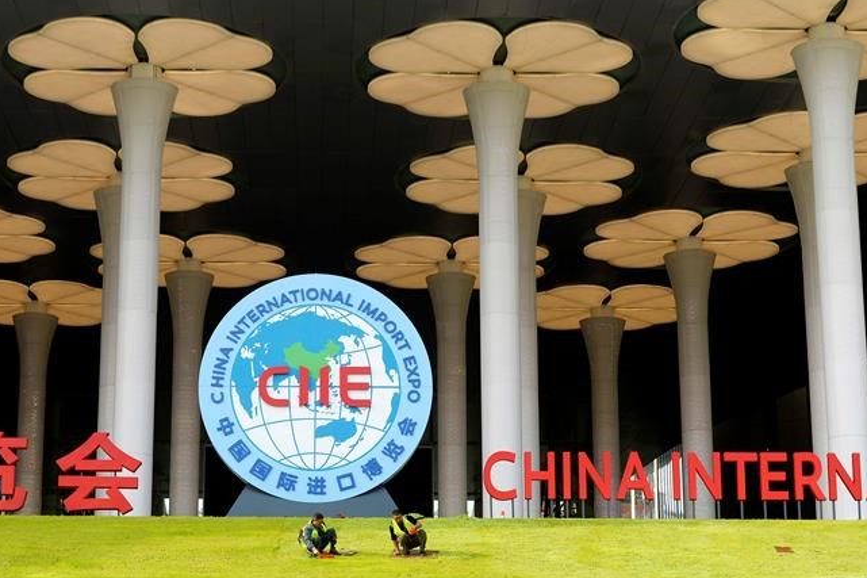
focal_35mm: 71
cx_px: 433
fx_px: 1709
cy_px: 289
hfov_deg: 28.5
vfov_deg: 19.2
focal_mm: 70
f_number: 8
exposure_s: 1/160
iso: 100
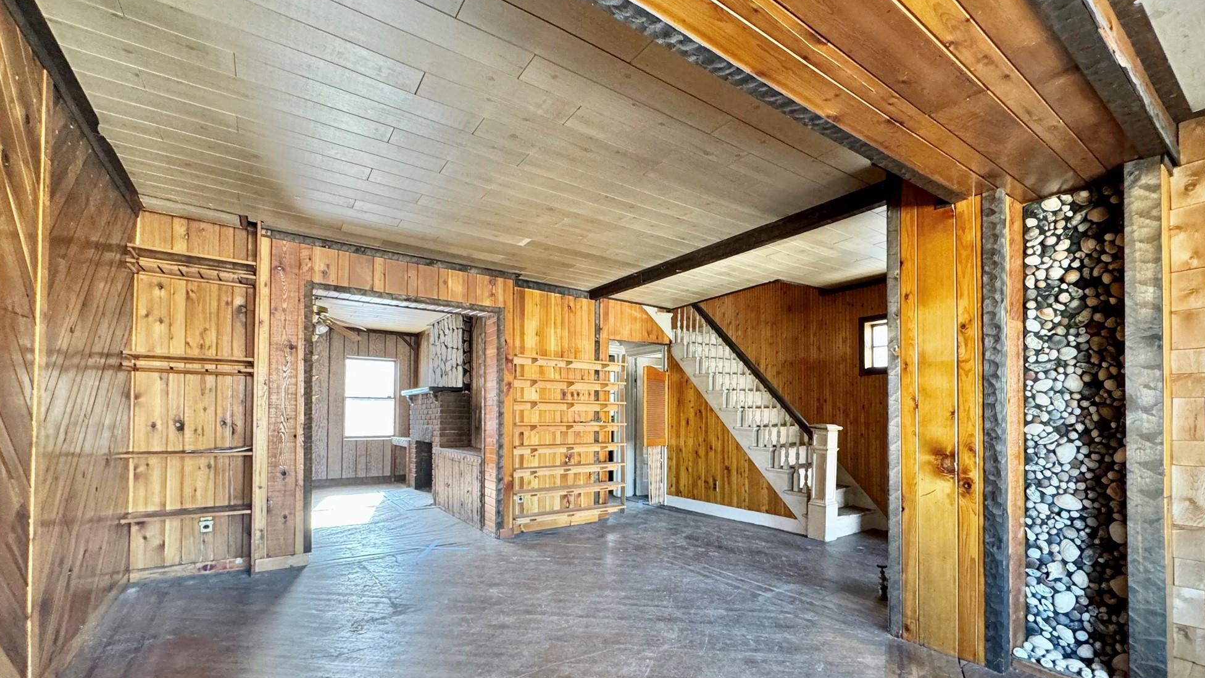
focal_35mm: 16
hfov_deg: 99.3
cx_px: 627
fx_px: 511
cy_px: 406
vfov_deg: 66.5
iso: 500
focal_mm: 2.22
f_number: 2.2
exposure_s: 1/60
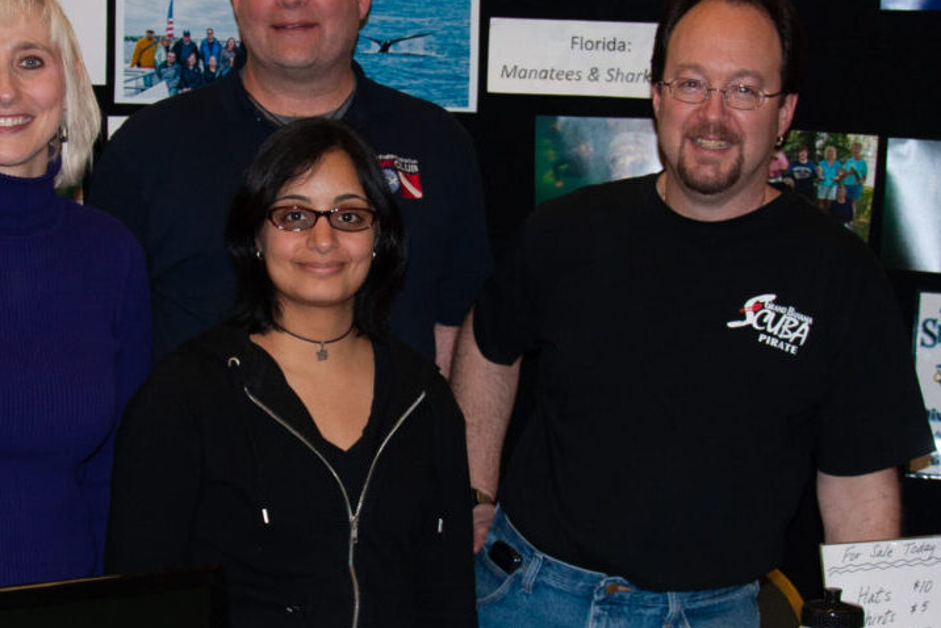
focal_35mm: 96
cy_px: 338
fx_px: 2510
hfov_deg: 21.2
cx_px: 342
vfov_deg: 14.3
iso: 400
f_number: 3.8
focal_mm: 24
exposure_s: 1/60
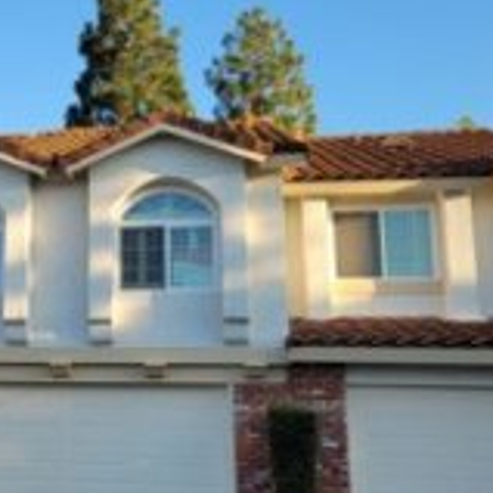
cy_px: 257
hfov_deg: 31.1
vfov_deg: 32.8
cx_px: 39
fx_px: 838
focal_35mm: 52
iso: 40
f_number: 1.8
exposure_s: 1/640
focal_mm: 5.4
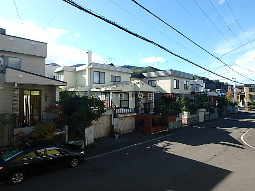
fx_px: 155
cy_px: 96
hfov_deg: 79.0
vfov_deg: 63.4
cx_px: 128
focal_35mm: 21
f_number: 3.5
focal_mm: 3.7
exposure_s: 1/640
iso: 125
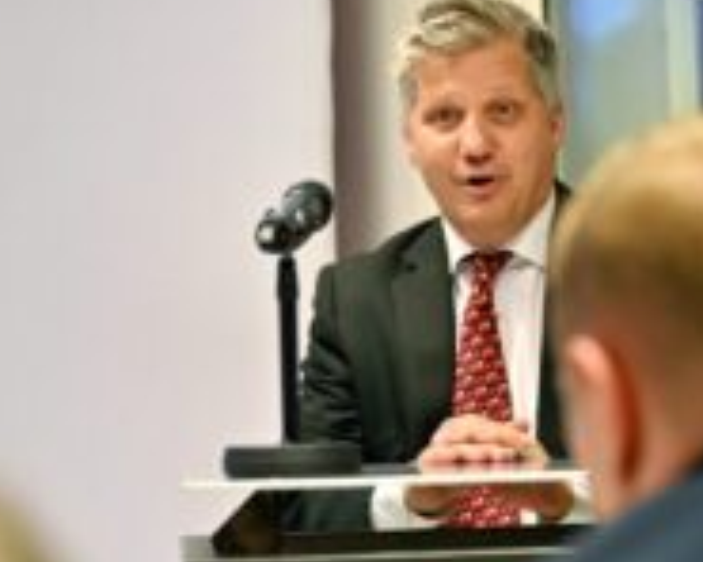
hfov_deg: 11.8
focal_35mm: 163
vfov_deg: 9.5
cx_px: 300
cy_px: 304
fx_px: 3391
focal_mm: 67
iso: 640
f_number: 2.8
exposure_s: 1/60
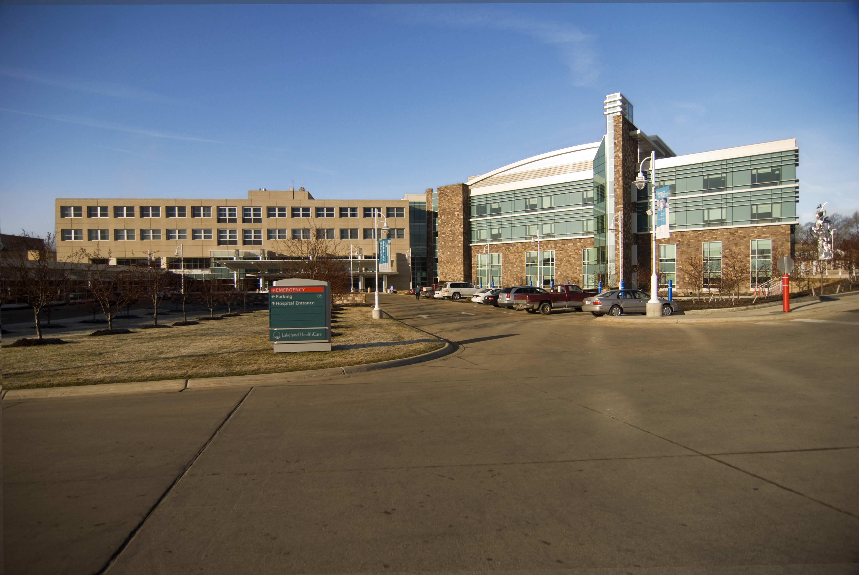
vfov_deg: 67.5
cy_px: 288
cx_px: 430
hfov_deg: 89.9
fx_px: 430
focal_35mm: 18
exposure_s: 1/1000
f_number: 4
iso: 100
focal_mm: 12
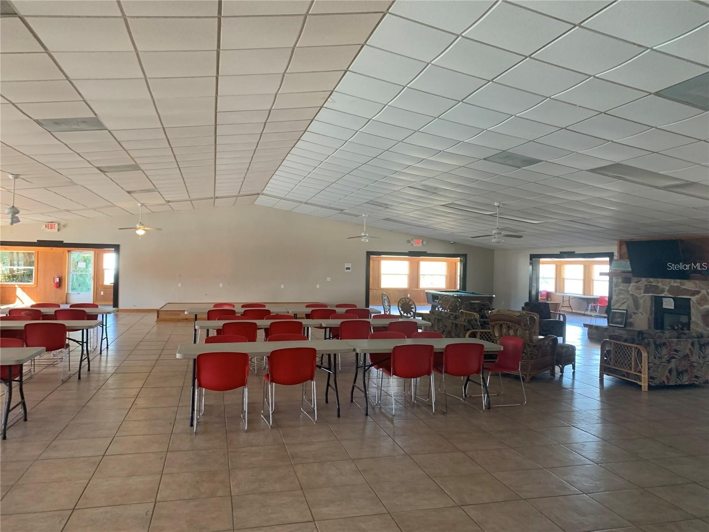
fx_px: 533
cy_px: 266
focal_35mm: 26
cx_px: 354
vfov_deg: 53.1
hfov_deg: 67.3
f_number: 1.8
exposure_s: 1/60
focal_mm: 4.25
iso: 125
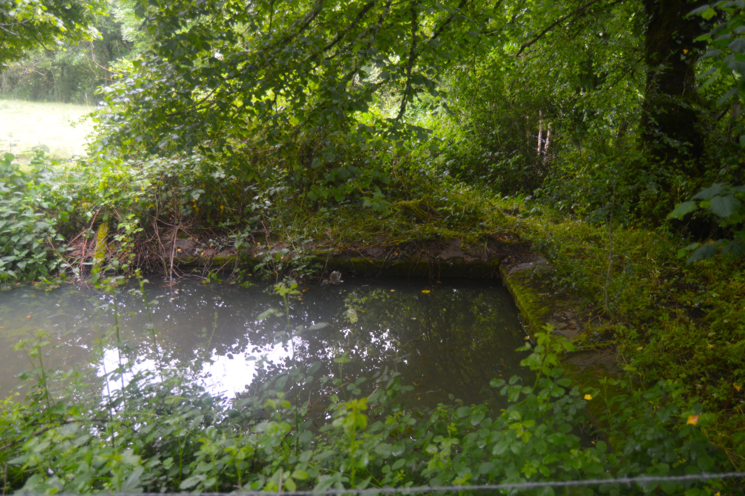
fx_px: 682
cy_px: 248
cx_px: 372
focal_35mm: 33
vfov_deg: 39.9
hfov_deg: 57.3
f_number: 3.8
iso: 400
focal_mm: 22
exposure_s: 1/60
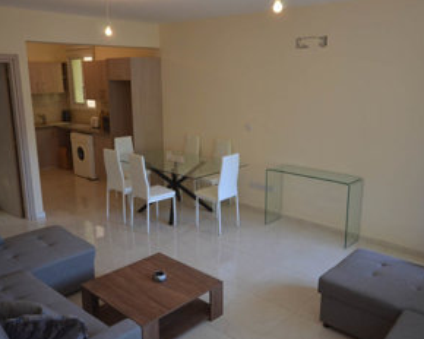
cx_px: 206
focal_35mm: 31
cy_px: 168
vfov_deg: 47.1
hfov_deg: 57.2
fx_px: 389
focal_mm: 16
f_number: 5
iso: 500
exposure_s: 1/60
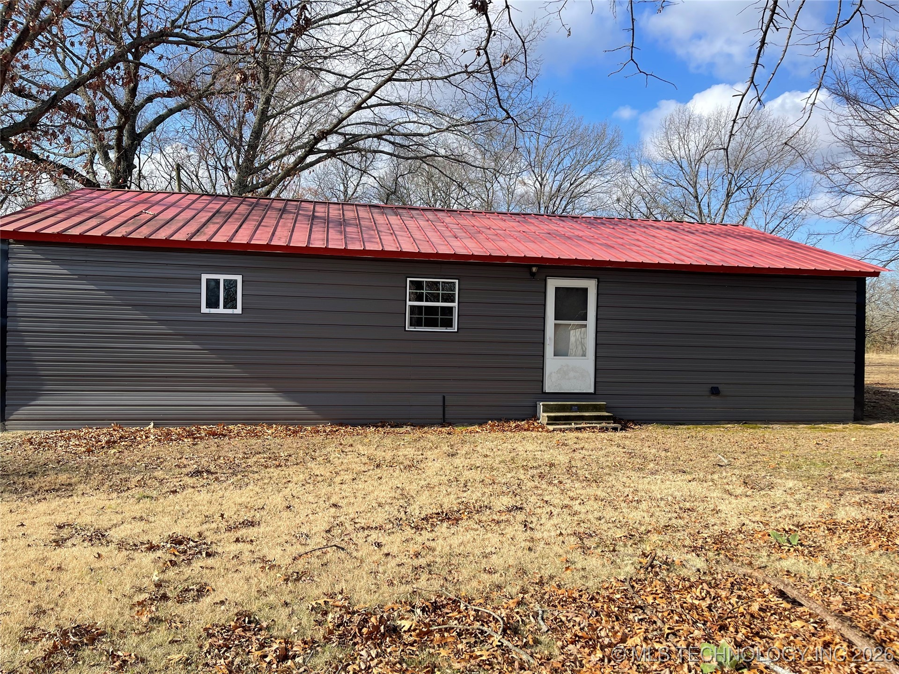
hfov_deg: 69.4
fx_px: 649
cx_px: 450
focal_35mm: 25
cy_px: 337
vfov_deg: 54.9
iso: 32
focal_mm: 5.1
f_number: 1.6
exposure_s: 1/2123
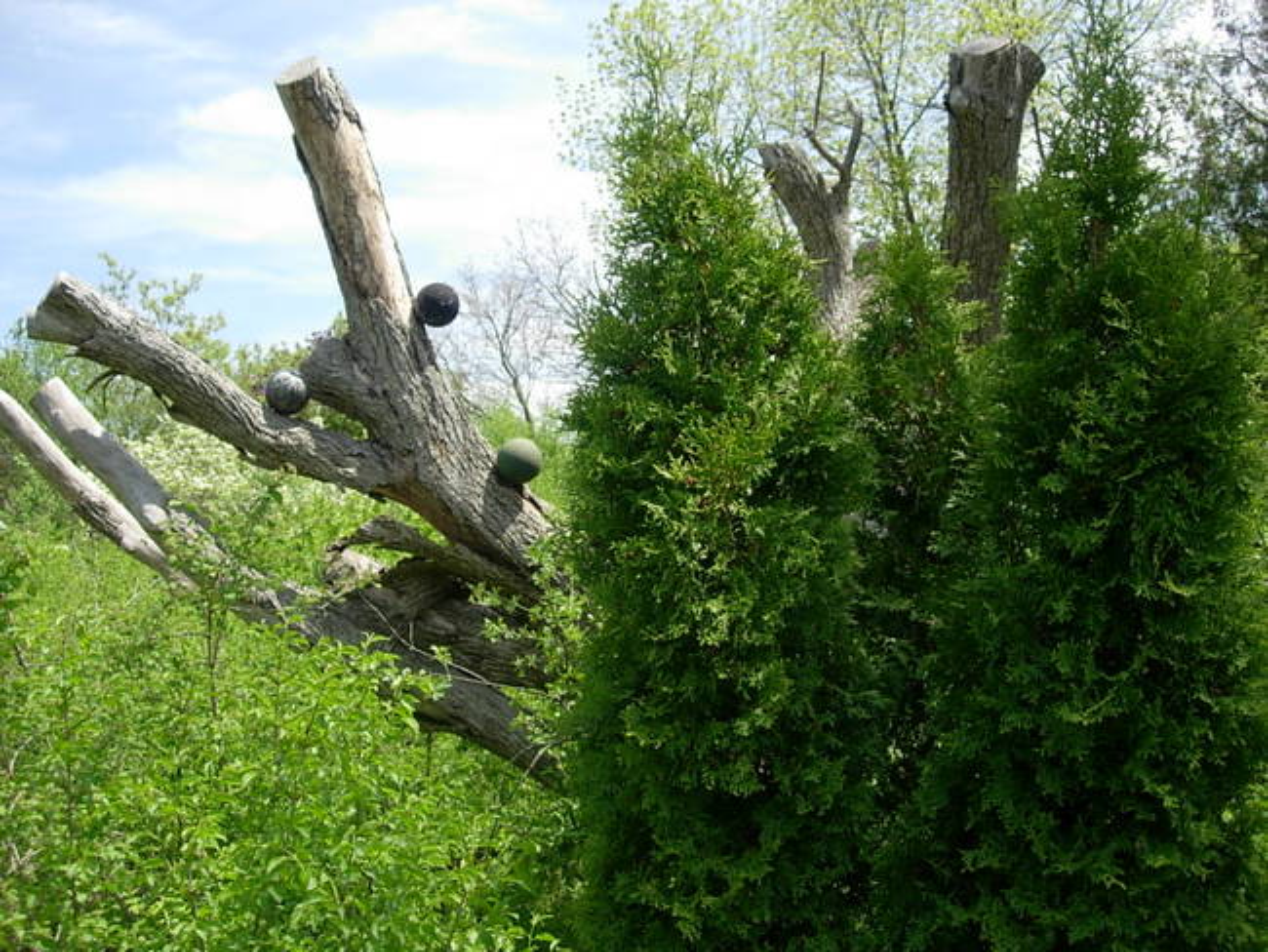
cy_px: 476
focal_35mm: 38
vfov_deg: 37.7
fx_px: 1392
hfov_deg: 49.0
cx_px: 634
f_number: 2.8
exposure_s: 1/745
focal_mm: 7.8
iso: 64
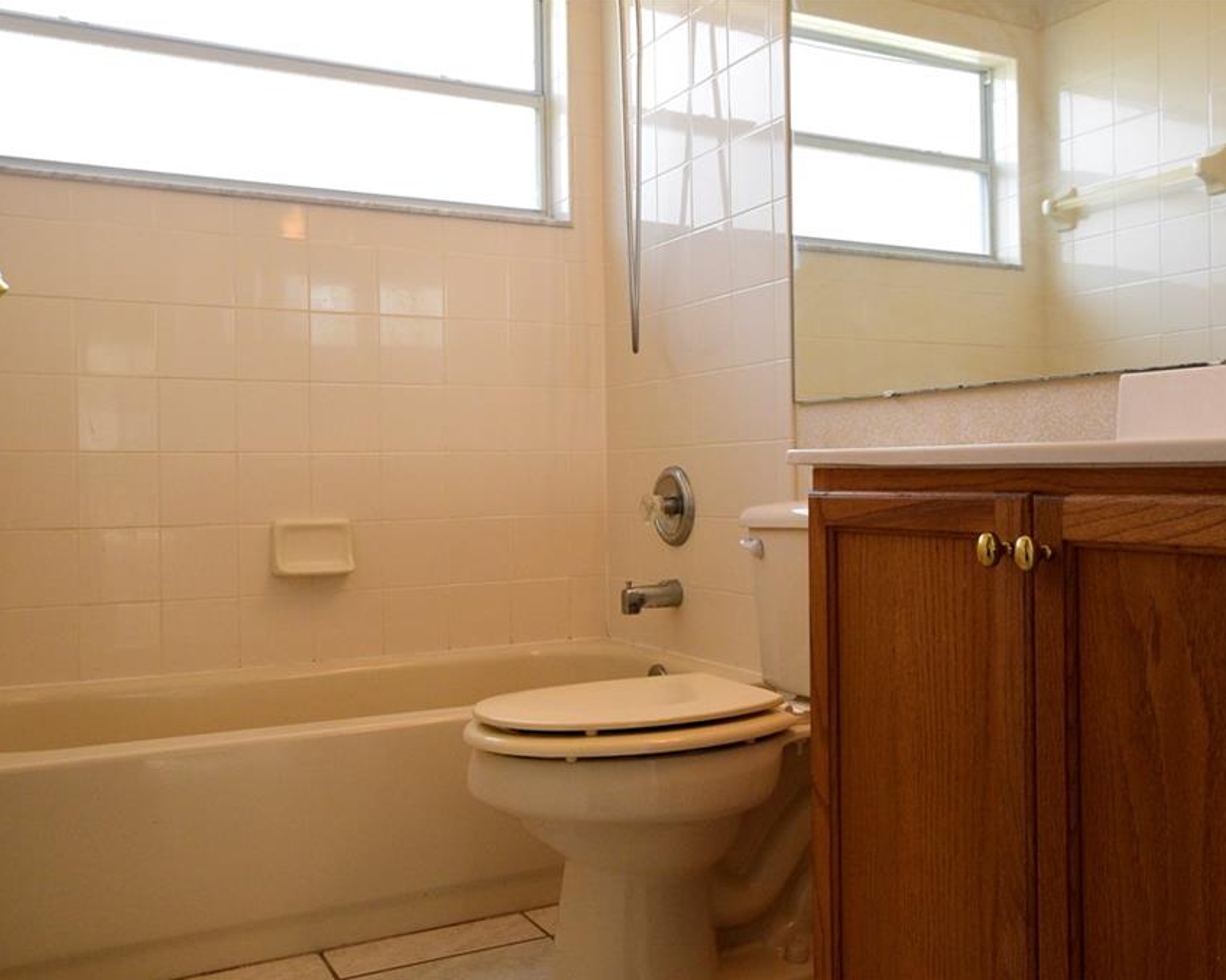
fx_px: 1233
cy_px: 491
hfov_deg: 52.8
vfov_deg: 43.3
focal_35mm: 34
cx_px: 658
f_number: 6.7
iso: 1600
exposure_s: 1/180
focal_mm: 20
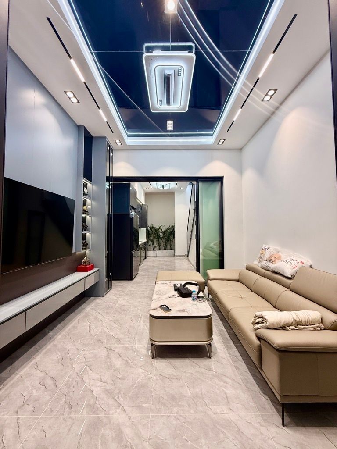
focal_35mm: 14
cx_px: 168
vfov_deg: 102.1
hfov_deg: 85.7
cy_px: 224
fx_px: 182
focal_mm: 2.22
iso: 80
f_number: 2.2
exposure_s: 1/100
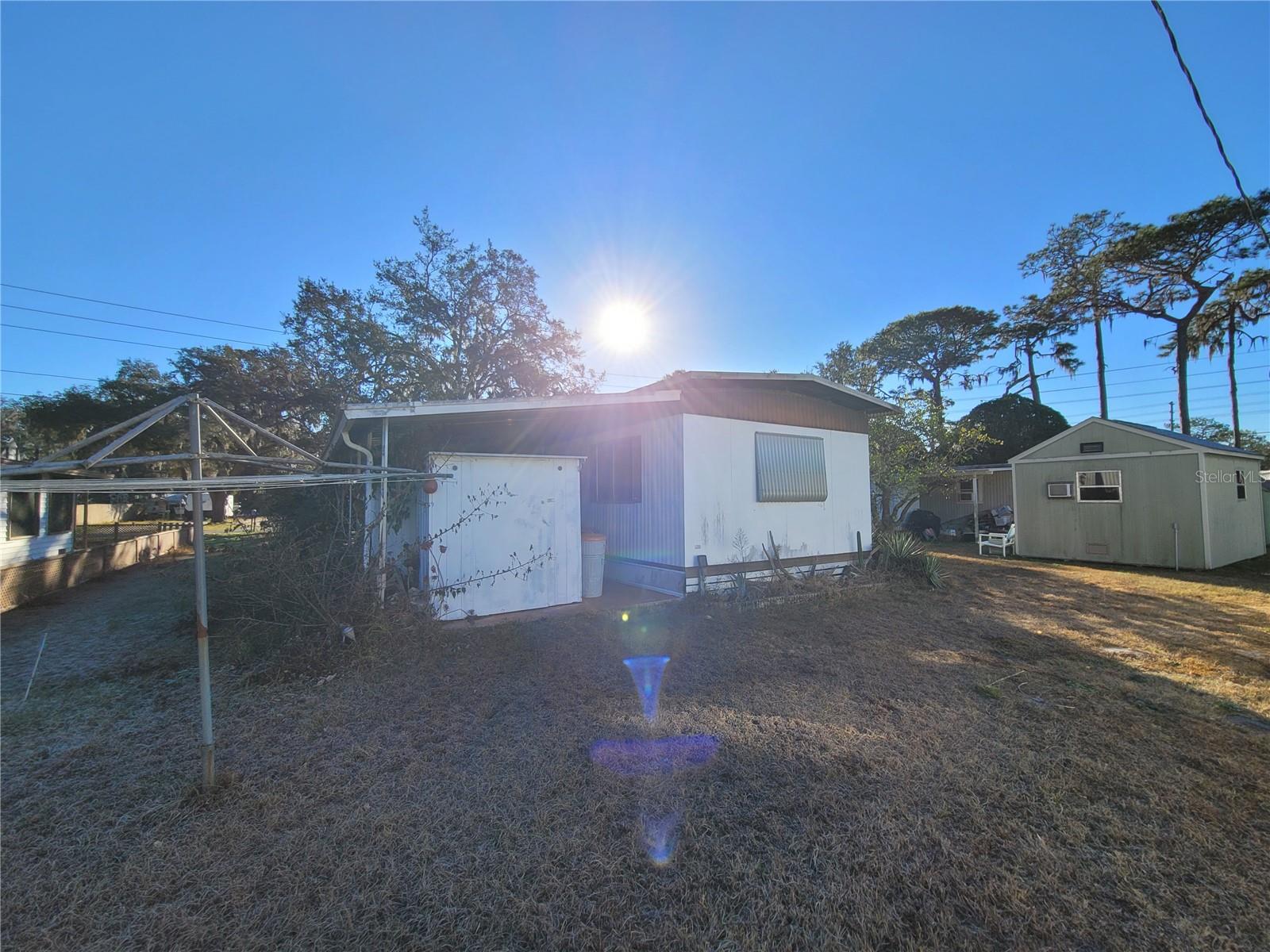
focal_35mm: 13
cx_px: 635
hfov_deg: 106.2
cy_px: 476
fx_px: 477
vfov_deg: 89.9
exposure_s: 1/1365
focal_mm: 2.2
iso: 50
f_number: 2.2
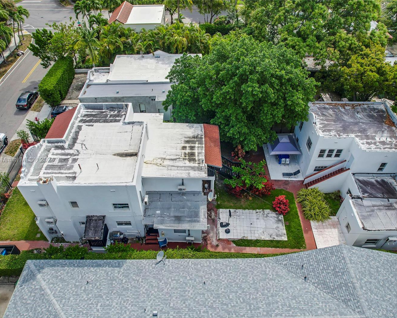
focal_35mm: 25
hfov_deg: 68.1
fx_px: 294
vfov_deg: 56.8
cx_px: 199
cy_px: 160
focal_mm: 8.38
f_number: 2.8
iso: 100
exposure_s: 1/1500
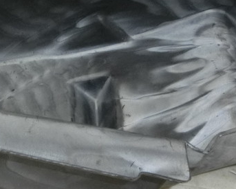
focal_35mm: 91
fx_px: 636
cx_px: 28
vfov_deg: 16.9
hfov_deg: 20.6
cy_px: 72
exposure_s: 1/60
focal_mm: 4.5
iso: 400
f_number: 3.5
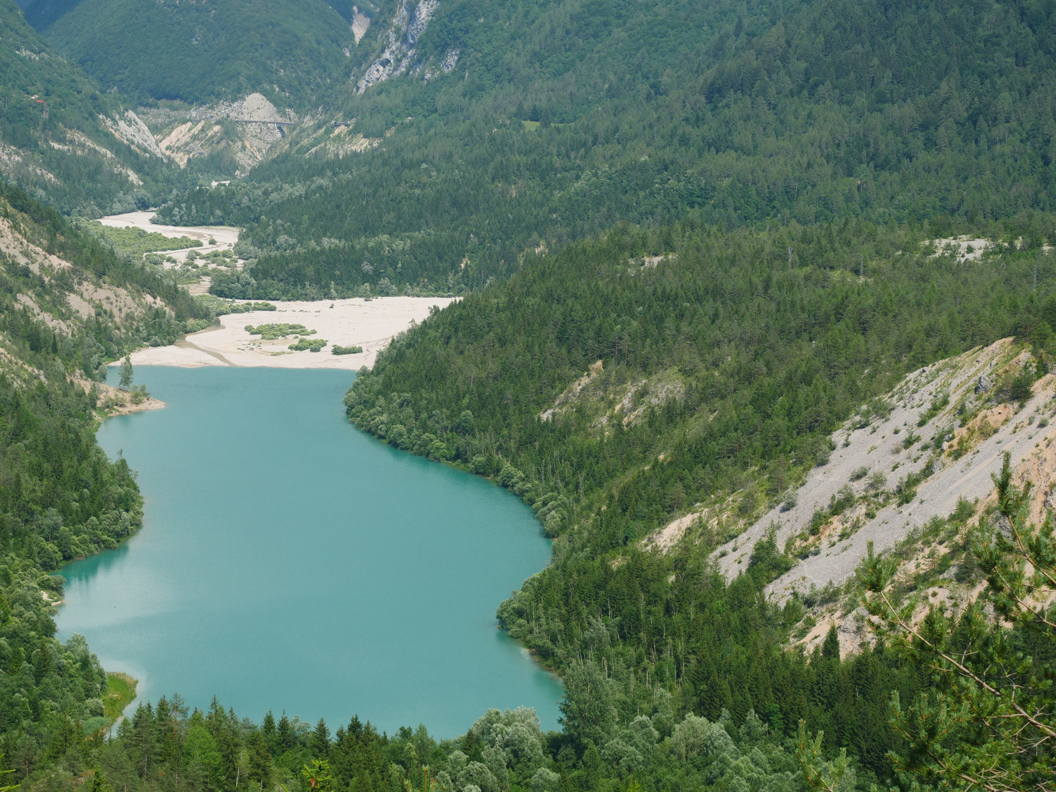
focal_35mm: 80
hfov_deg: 24.4
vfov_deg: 18.4
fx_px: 2440
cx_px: 528
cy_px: 396
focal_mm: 40
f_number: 5.6
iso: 200
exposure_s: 1/800
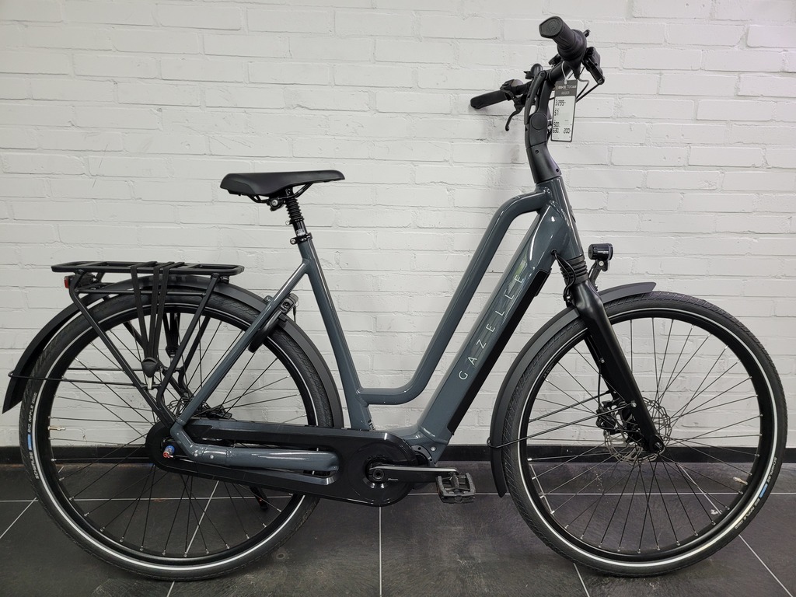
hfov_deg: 67.3
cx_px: 398
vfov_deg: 53.1
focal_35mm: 26
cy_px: 298
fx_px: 598
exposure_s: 1/50
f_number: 1.8
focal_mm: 5.4
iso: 200
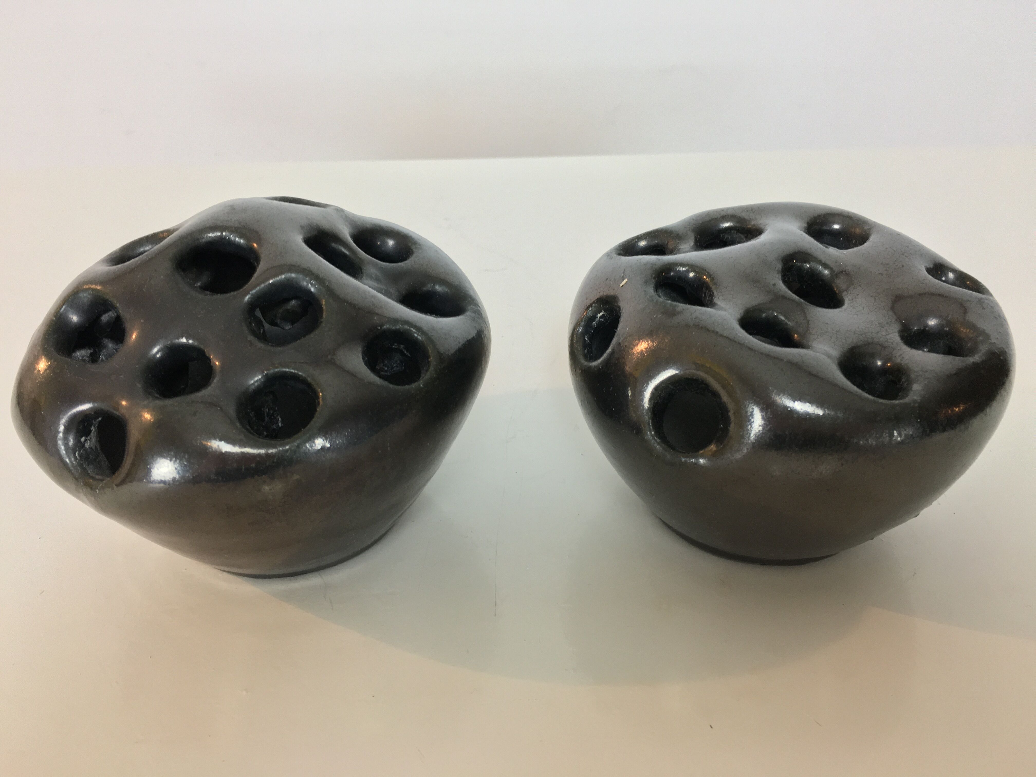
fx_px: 868
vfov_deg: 48.2
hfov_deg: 61.7
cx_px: 518
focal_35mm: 29
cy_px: 388
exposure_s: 1/33
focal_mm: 4.15
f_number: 2.2
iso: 50
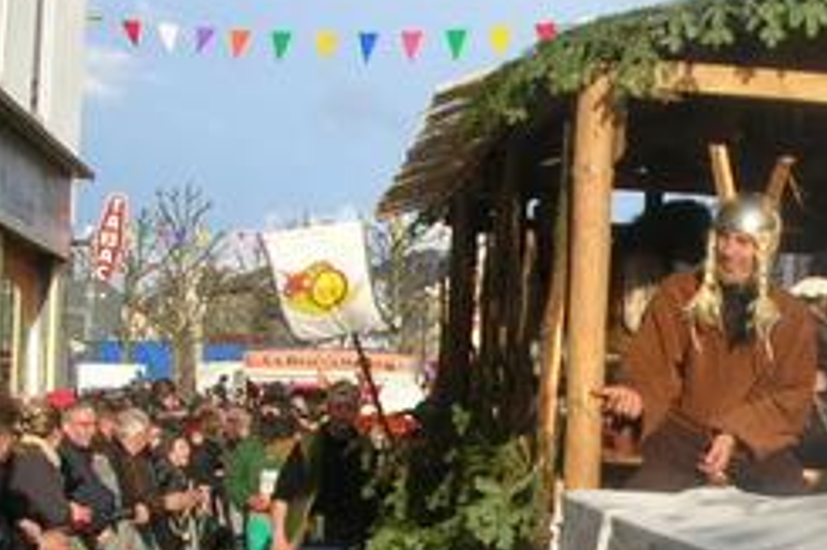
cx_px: 911
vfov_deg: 14.2
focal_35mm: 95
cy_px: 489
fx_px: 2181
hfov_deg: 20.5
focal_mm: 5.8
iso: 50
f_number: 5.6
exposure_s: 1/156
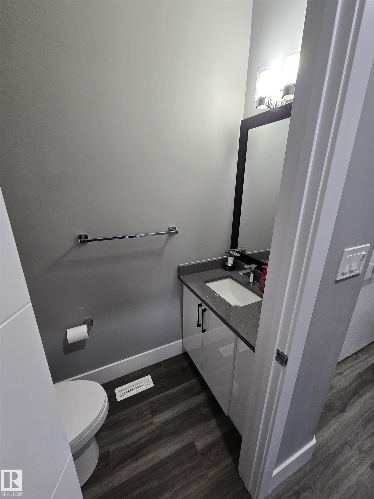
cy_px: 250
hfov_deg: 89.9
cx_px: 187
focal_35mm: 13
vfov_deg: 106.2
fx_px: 187
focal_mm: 2.2
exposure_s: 1/60
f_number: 2.2
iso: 200
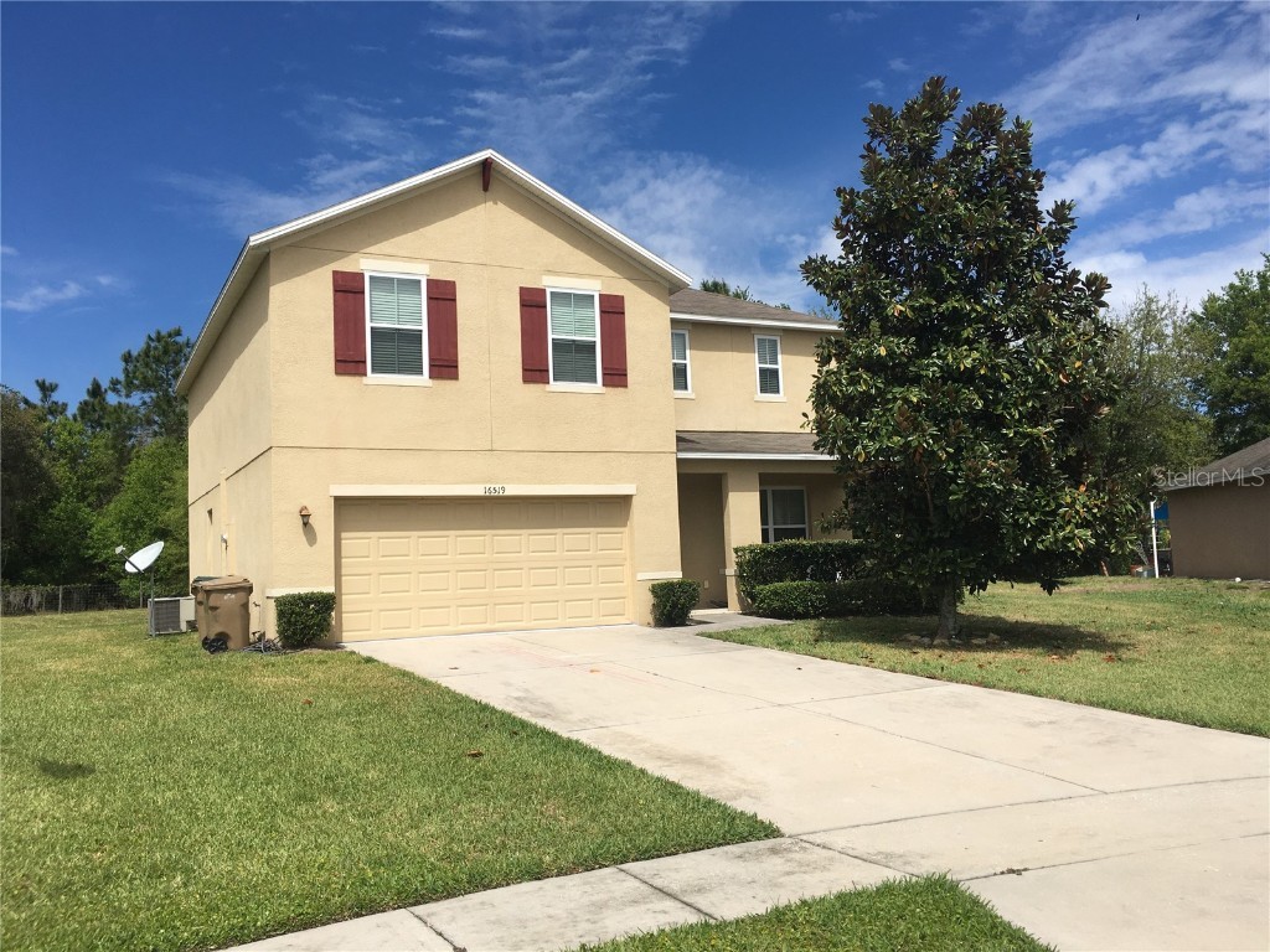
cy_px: 476
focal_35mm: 29
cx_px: 635
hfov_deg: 61.7
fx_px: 1064
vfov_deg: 48.2
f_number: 2.2
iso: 25
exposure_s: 1/2747
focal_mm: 4.15
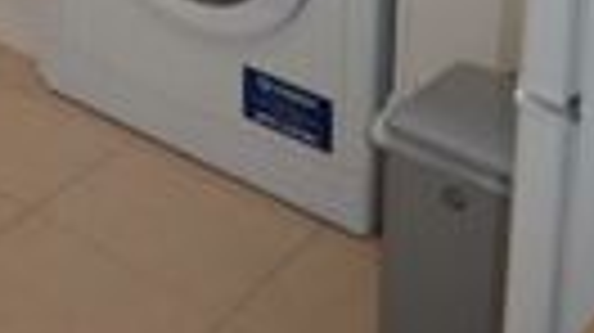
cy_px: -630
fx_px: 1306
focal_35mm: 83
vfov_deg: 10.7
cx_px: -526
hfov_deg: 18.7
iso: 200
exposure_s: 1/160
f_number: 3.5
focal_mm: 10
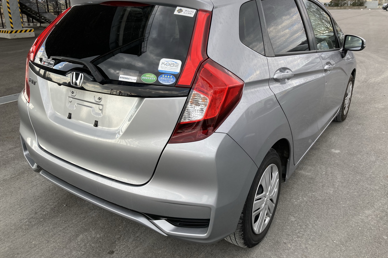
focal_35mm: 30
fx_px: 323
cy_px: 109
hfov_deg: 61.9
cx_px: 190
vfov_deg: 43.5
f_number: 1.8
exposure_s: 1/302
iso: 20
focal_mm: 3.99
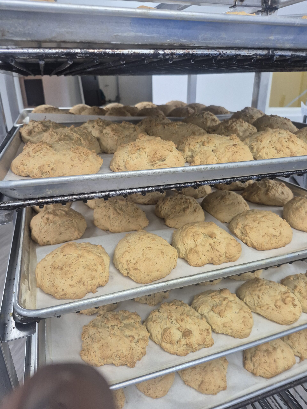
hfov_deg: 58.9
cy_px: 204
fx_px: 272
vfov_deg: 73.9
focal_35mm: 23
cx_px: 154
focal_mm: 5.4
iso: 125
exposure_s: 1/120
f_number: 1.8
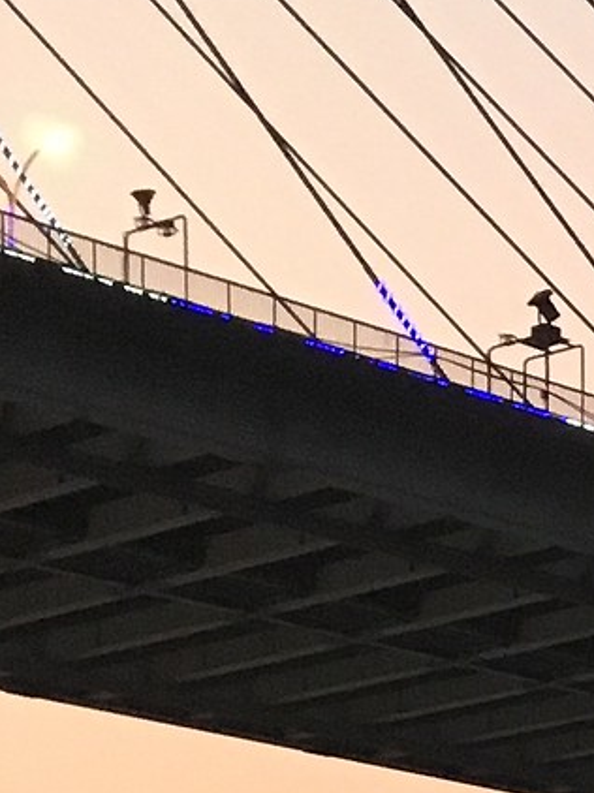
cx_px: 1675
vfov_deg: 11.4
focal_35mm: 165
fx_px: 3779
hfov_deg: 7.9
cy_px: 1280
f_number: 2.2
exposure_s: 1/20
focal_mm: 4.15
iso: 200
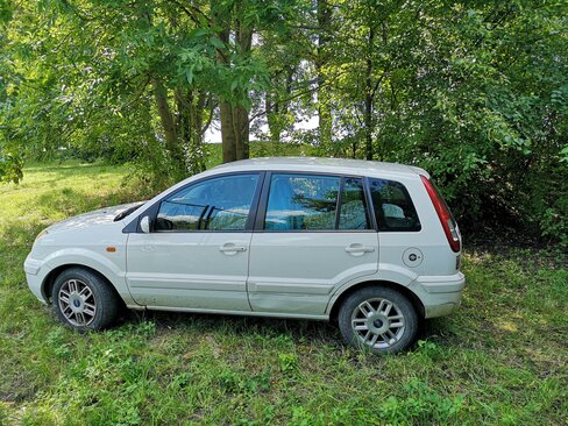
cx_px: 284
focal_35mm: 27
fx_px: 443
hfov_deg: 65.3
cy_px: 213
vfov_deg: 51.4
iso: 50
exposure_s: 1/492
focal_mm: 5.58
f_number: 1.8
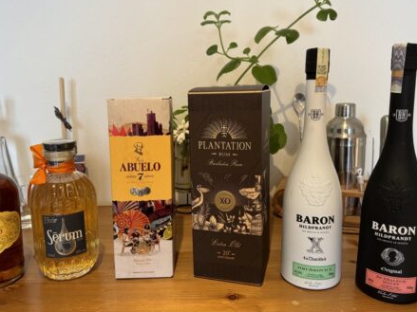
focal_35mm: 29
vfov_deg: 48.2
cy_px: 151
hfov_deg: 61.7
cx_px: 202
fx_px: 349
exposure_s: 1/50
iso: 400
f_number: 1.78
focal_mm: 6.86
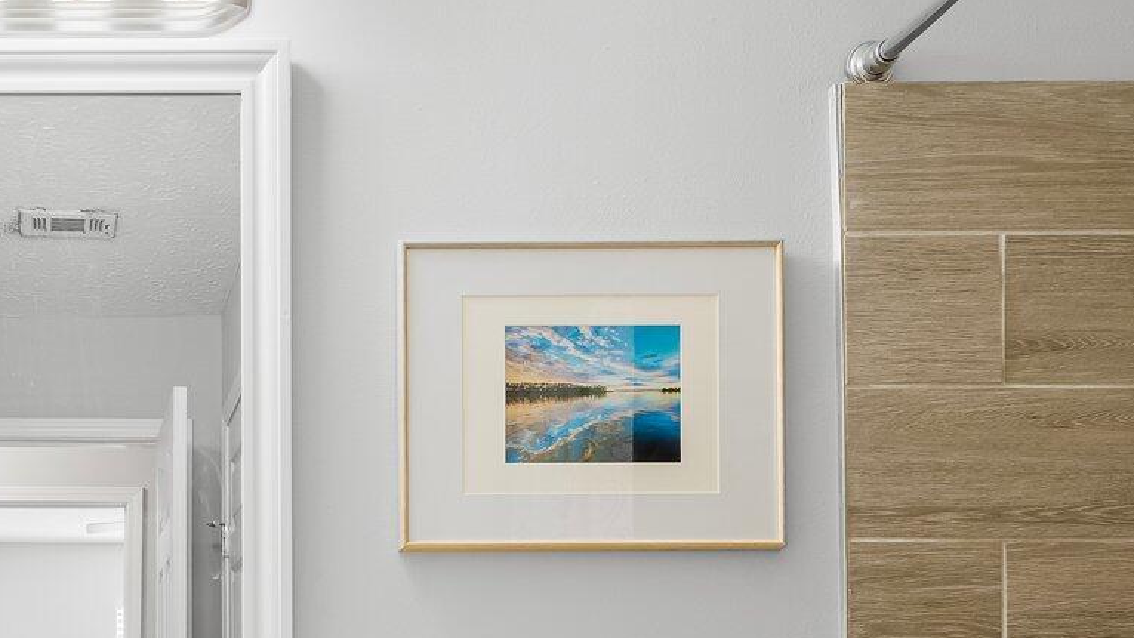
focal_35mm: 42
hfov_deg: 43.9
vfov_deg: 25.7
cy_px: 745
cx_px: 102
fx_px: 1263
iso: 400
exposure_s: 1/4
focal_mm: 15.4
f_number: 9
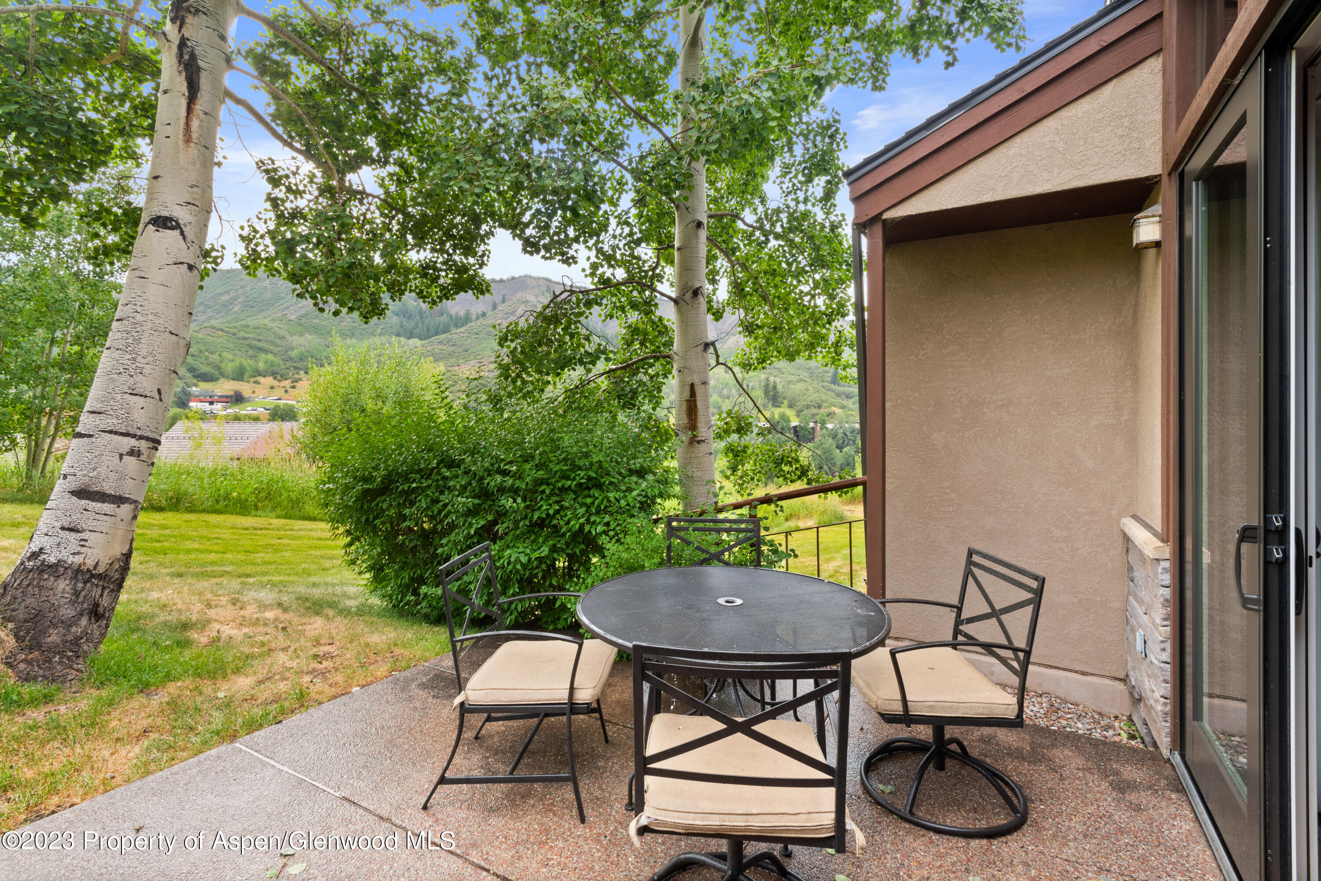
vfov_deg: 70.5
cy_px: 440
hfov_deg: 93.3
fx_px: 624
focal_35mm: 17
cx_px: 660
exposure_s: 1/10
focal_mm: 17
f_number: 16
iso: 400
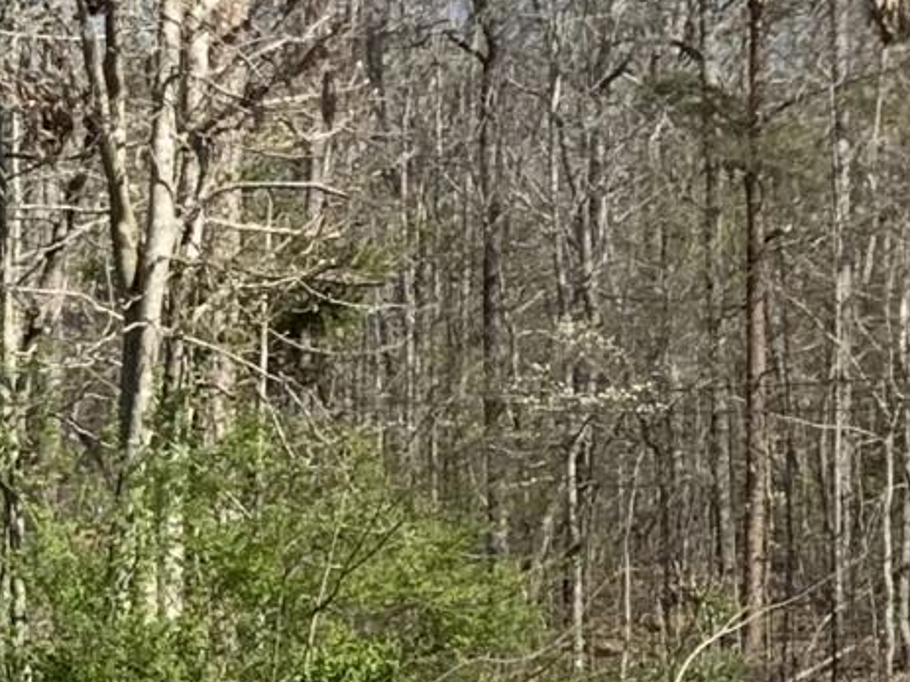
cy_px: 1317
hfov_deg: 10.4
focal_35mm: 188
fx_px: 4941
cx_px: -65
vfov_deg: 7.6
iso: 16
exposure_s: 1/912
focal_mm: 3
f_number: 1.8
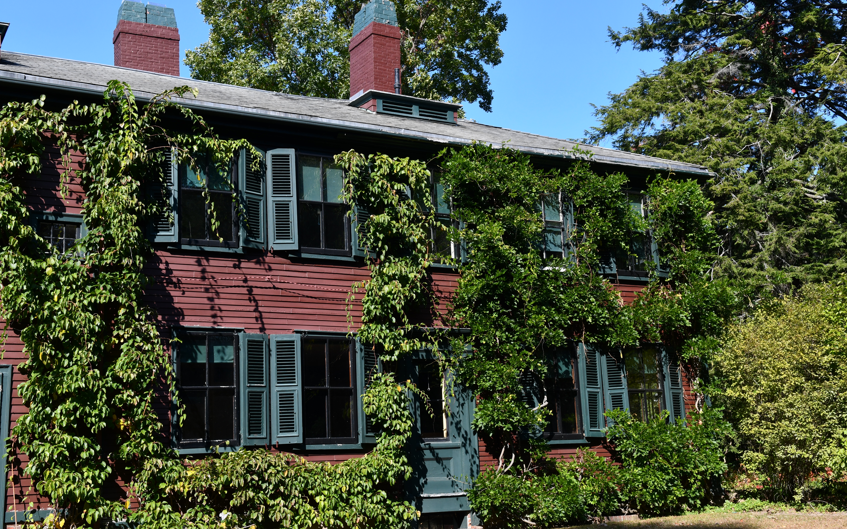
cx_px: 423
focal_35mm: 43
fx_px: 993
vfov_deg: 29.9
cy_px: 256
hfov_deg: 46.2
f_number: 8
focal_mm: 28
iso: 180
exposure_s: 1/250
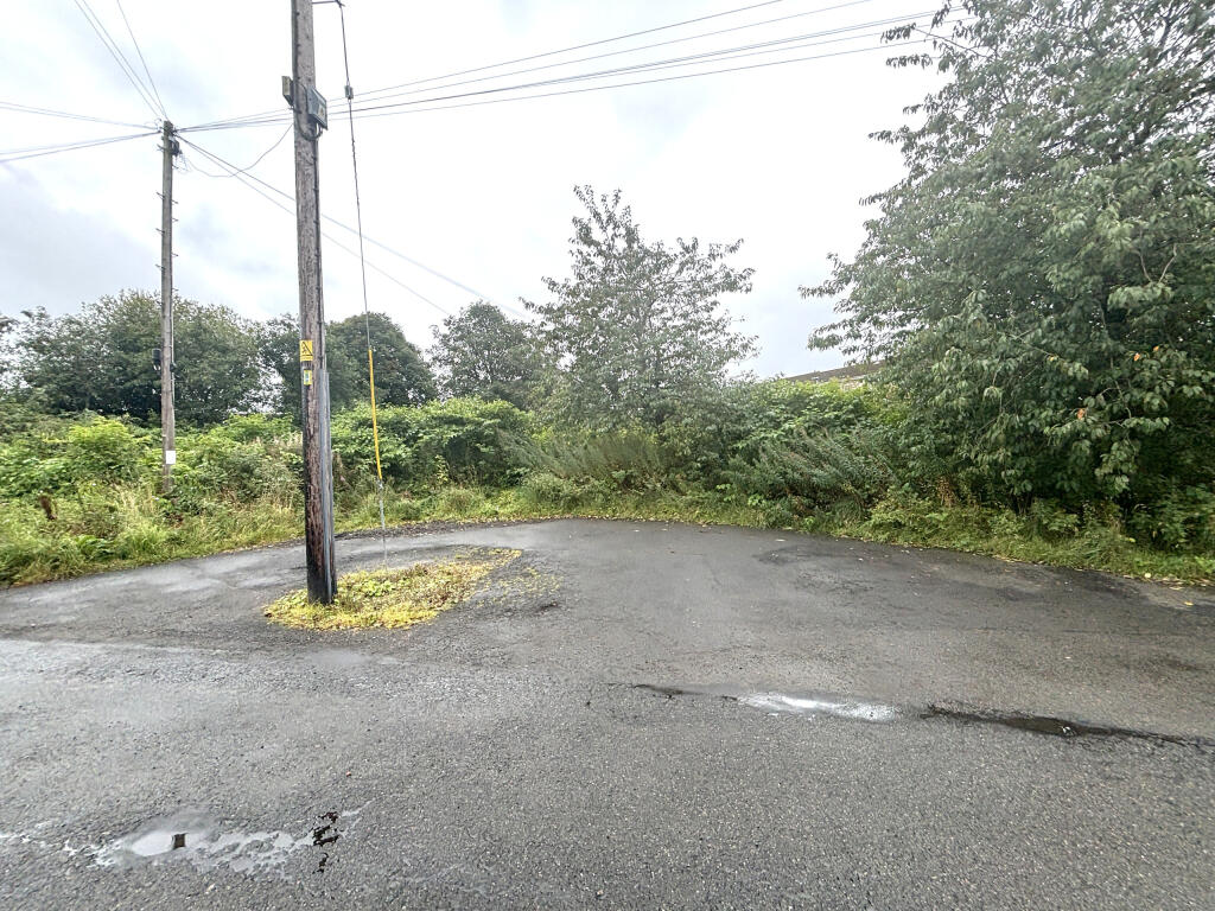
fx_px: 491
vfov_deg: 85.7
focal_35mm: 14
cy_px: 456
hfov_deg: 102.1
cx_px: 608
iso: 25
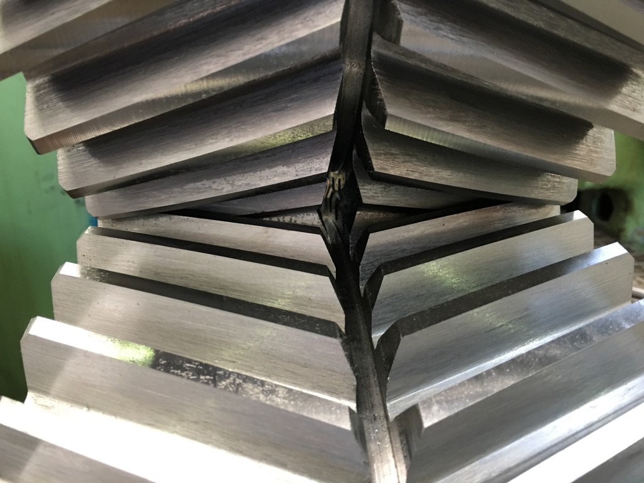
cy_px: 242
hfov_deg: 61.7
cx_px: 322
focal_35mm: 29
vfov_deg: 48.2
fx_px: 540
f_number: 2.2
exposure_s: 1/10
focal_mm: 4.15
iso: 100
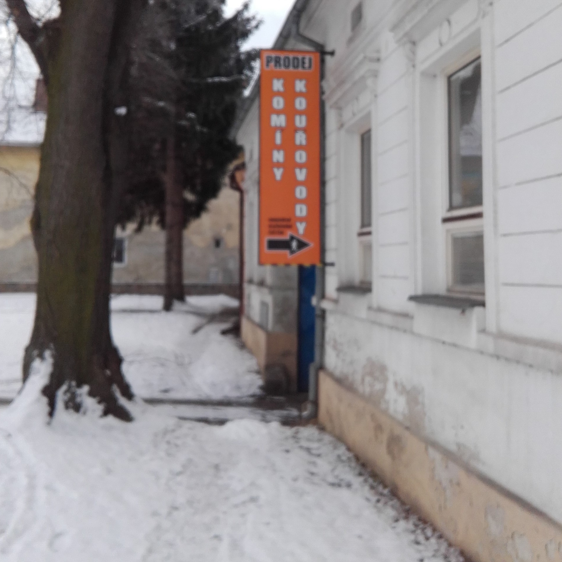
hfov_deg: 44.9
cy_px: 206
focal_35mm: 37
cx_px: 278
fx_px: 680
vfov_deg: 44.5
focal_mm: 3.3
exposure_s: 1/436
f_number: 2.2
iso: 50
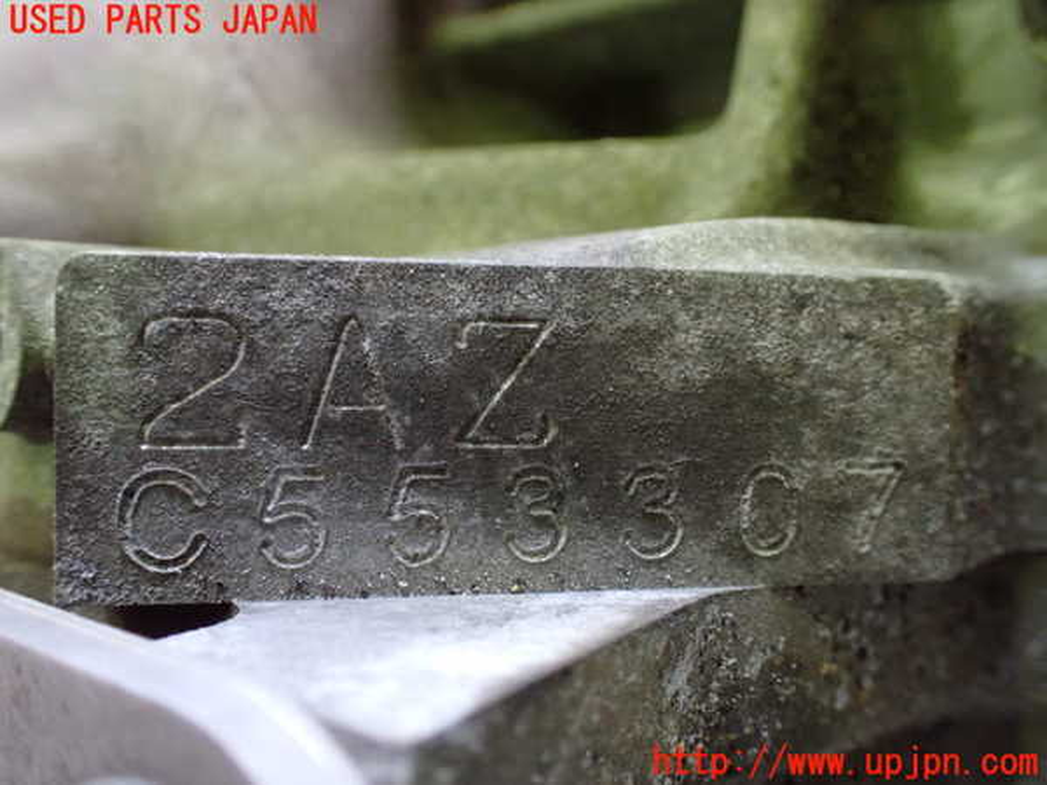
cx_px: 524
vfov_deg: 46.8
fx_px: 907
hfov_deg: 60.0
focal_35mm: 30
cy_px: 392
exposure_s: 1/30
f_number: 2.3
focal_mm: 5.4
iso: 1000
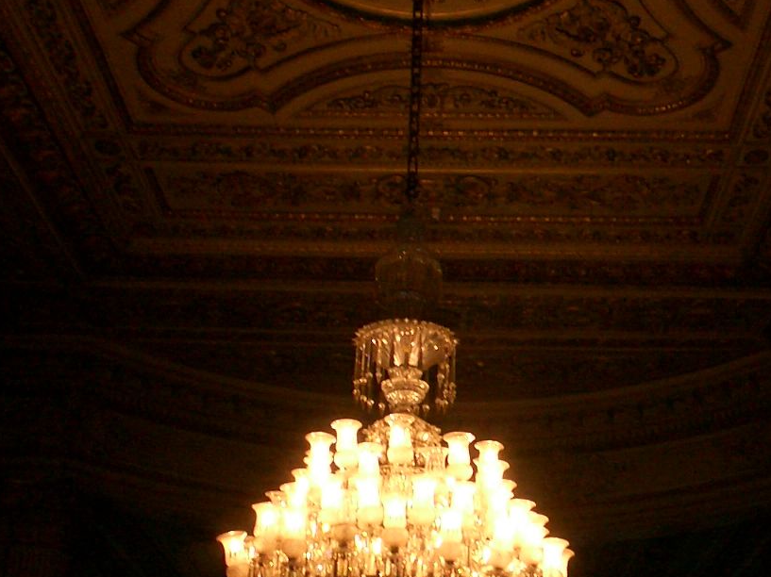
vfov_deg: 25.0
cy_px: 418
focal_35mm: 58
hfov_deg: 33.1
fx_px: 1291
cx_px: 488
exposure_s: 1/40
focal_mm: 5.6
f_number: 3.5
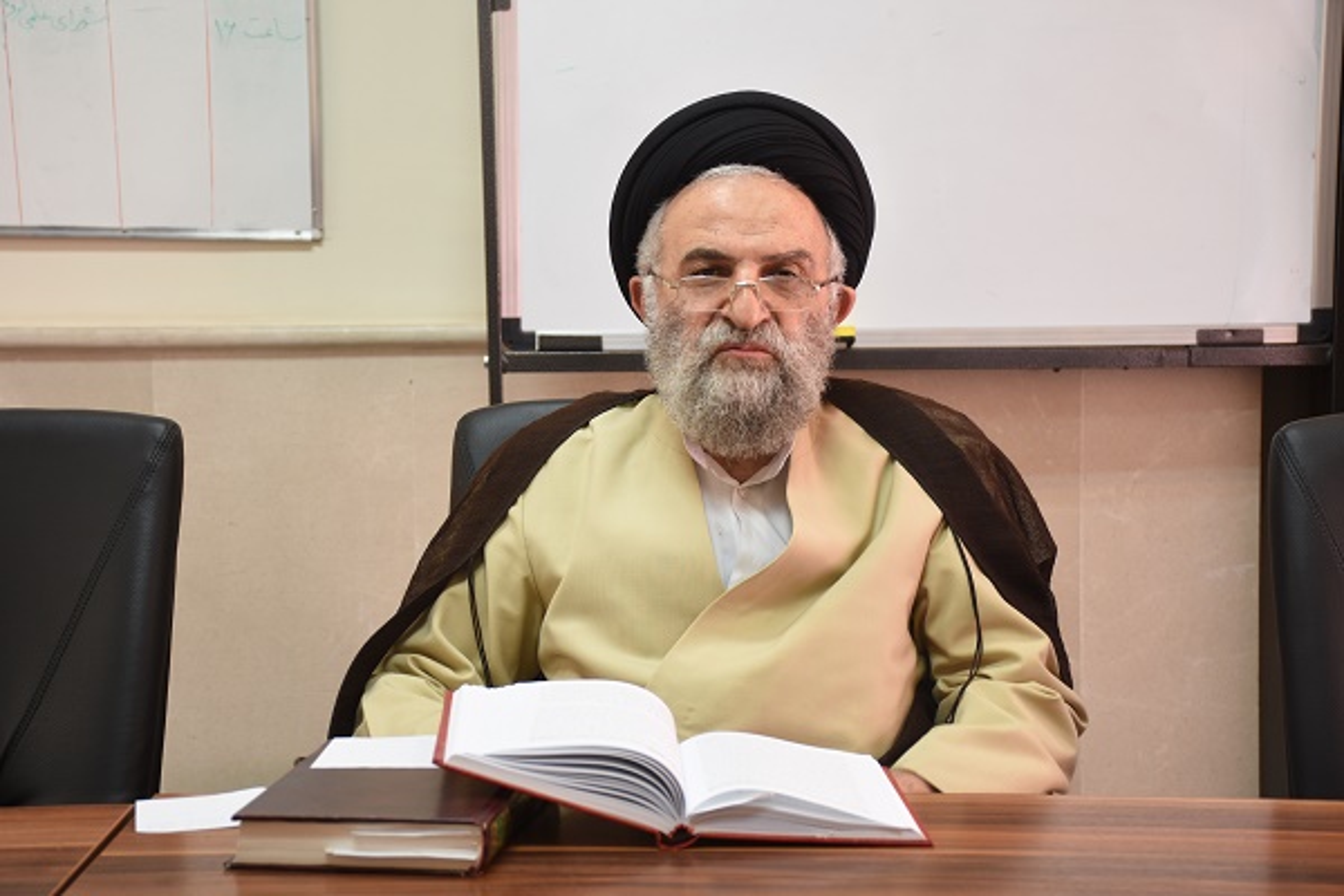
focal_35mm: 72
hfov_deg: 28.1
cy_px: 448
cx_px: 672
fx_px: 2688
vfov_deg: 18.9
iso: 450
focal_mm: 48
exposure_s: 1/40
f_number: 5
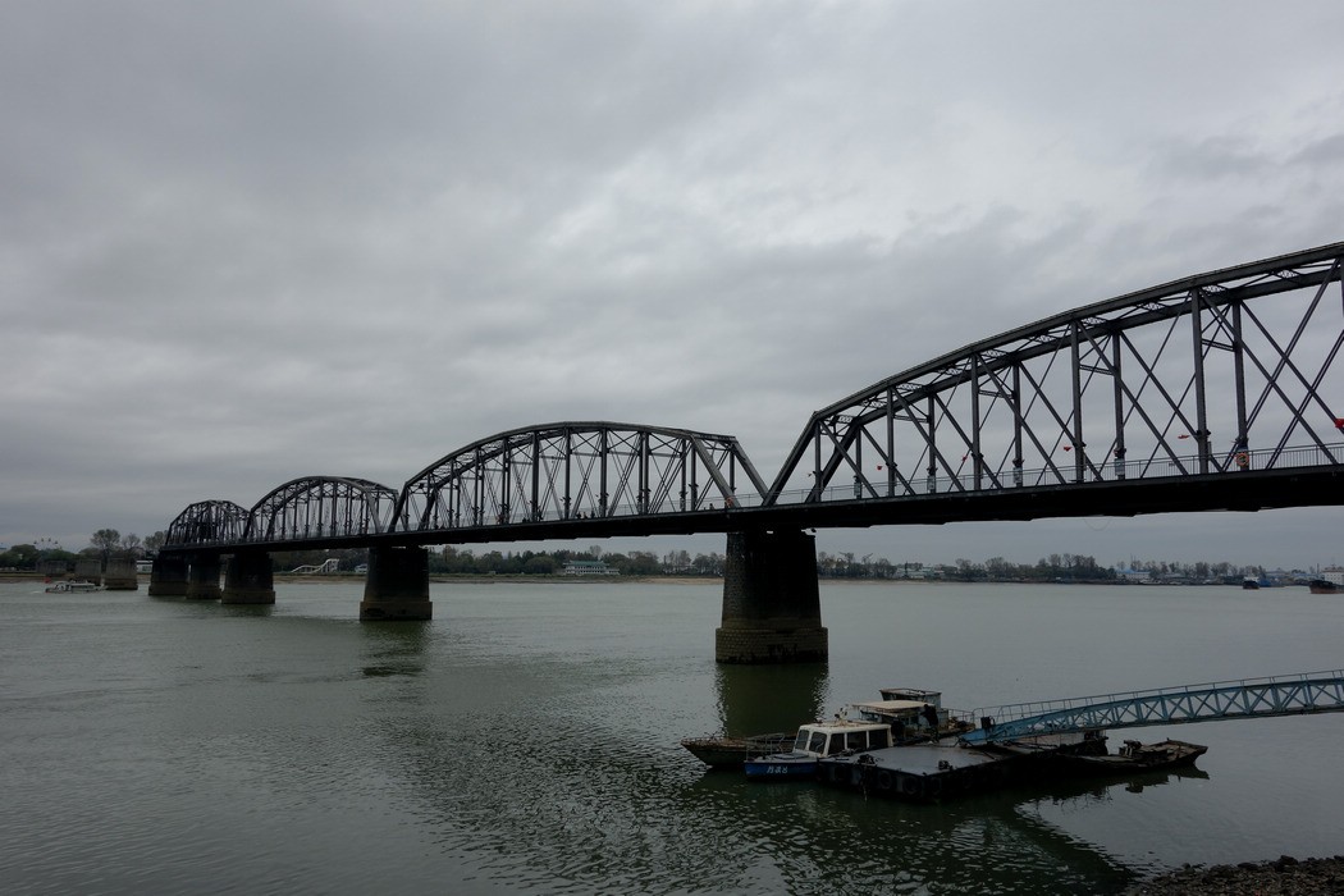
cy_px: 448
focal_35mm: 28
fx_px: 1045
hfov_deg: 65.5
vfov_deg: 46.4
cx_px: 672
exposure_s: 1/40
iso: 125
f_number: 9
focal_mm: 10.4
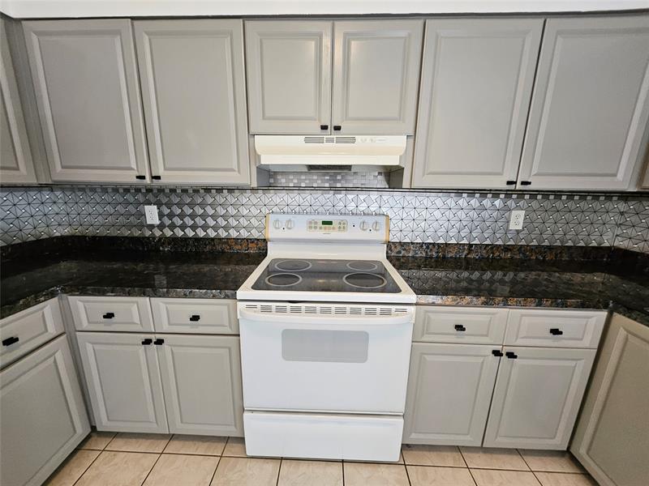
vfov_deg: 89.9
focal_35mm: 13
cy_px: 243
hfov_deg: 106.2
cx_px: 324
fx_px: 244
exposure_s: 1/60
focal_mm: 1.74
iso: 160
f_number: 2.2
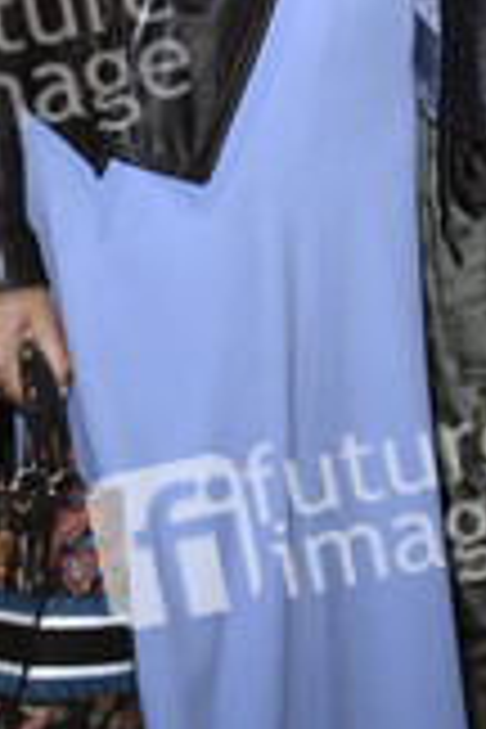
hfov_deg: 10.0
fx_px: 2754
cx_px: 450
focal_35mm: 136
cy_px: -153
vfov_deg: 14.6
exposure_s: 1/250
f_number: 5.6
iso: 320
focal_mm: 55
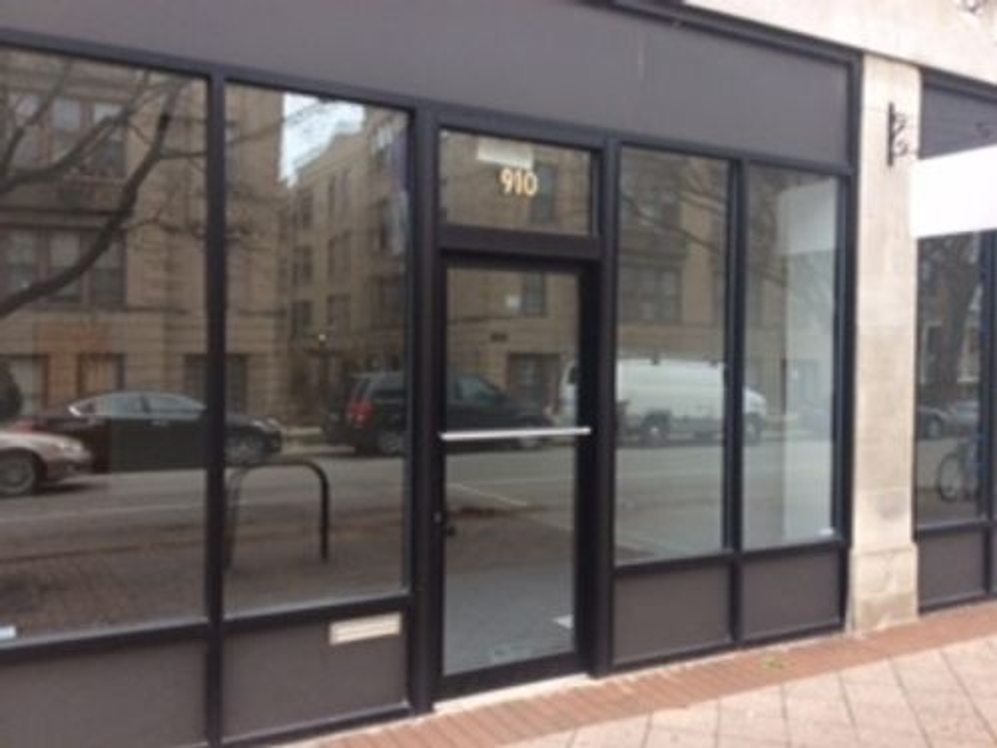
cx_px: 498
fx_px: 922
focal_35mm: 32
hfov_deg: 56.8
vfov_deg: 44.2
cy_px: 374
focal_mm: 3.3
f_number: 2.4
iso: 50
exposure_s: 1/120
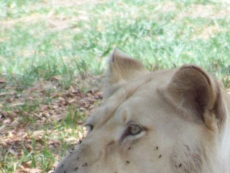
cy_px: 237
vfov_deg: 1.1
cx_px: 242
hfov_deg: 1.4
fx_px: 9098
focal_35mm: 1369
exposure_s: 1/100
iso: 64
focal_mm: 70.2
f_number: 4.8
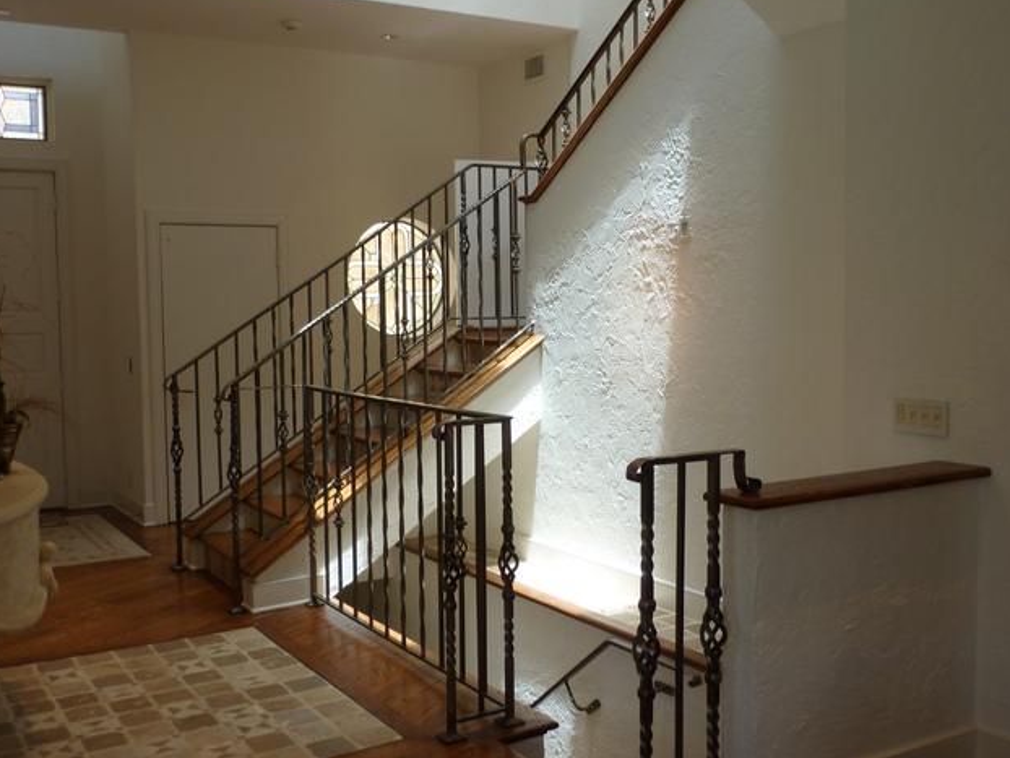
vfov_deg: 39.7
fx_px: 1051
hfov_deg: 51.3
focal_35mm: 36
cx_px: 510
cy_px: 372
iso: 80
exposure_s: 1/50
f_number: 3.5
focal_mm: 5.7
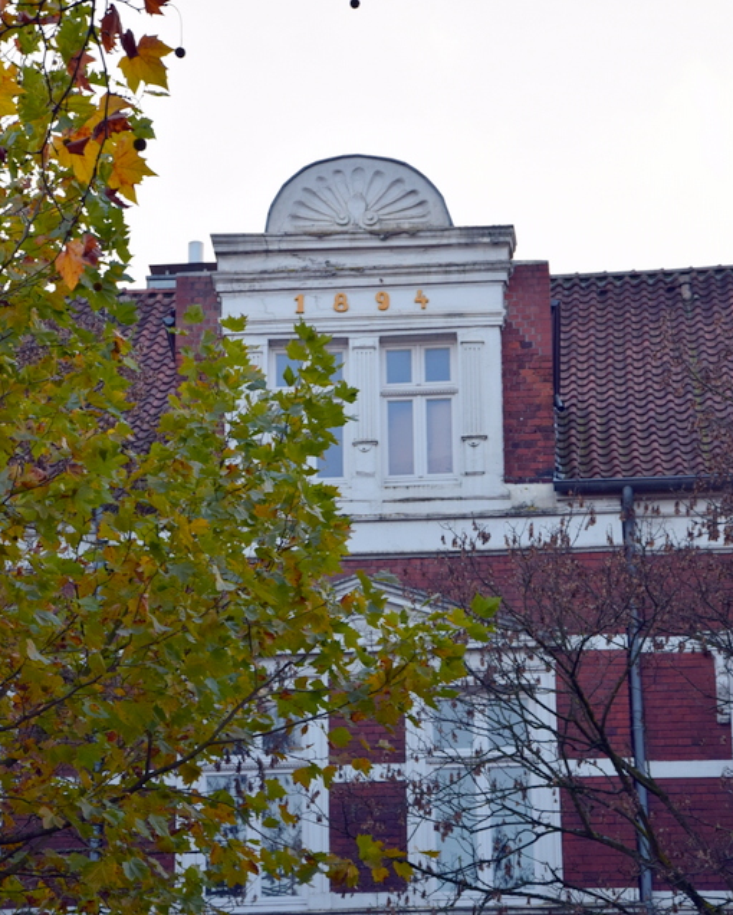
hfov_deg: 11.6
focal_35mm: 133
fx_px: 3594
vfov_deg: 14.5
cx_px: 377
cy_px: 497
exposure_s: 1/100
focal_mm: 75
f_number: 9
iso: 400
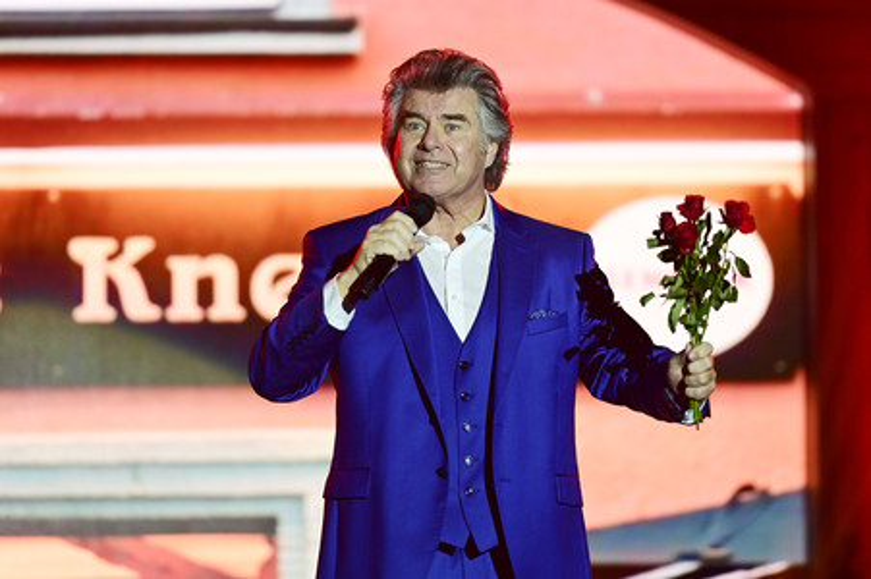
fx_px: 4835
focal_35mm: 200
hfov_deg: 10.3
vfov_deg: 6.9
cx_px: 436
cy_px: 290
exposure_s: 1/320
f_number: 2.8
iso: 1400
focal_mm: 200
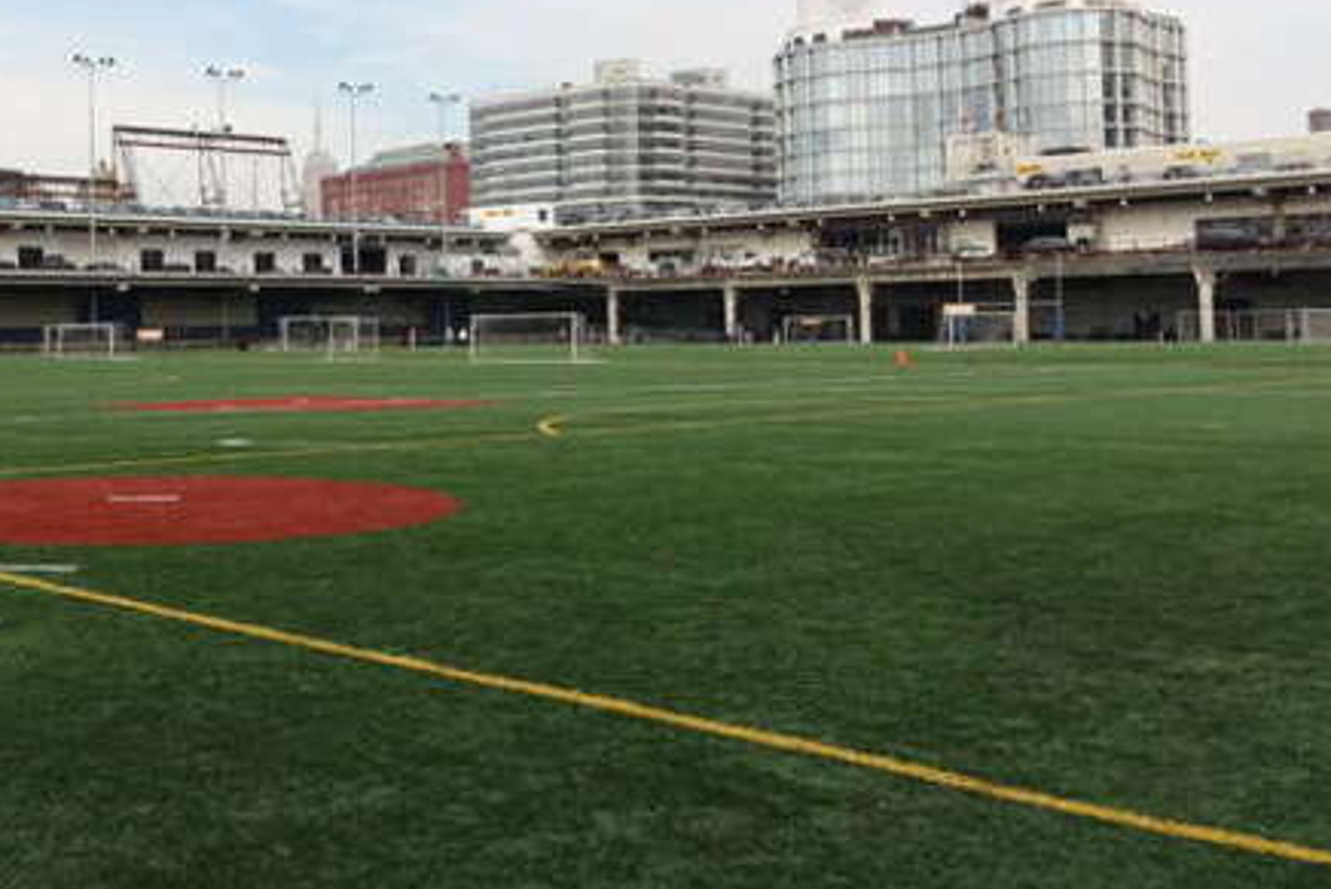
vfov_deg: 30.2
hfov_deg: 41.7
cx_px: 186
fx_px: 1627
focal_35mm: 44
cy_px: 261
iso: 125
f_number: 3.5
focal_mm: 8.8
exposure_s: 1/800
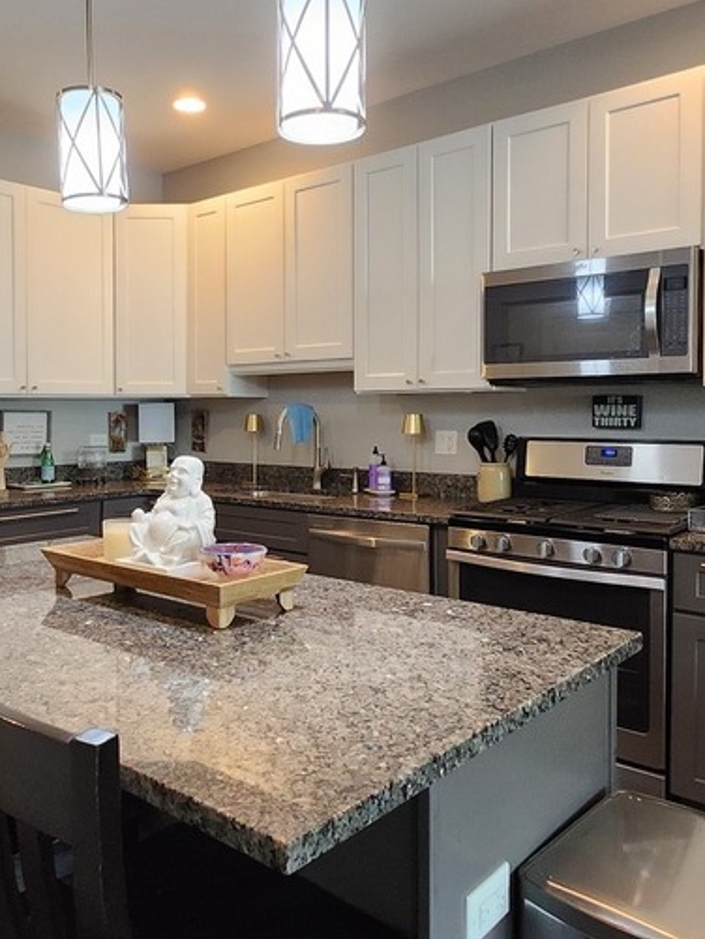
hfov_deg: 49.4
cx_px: 276
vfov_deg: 63.2
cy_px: 414
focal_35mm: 28
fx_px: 760
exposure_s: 1/60
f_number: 2.2
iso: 320
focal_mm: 1.74
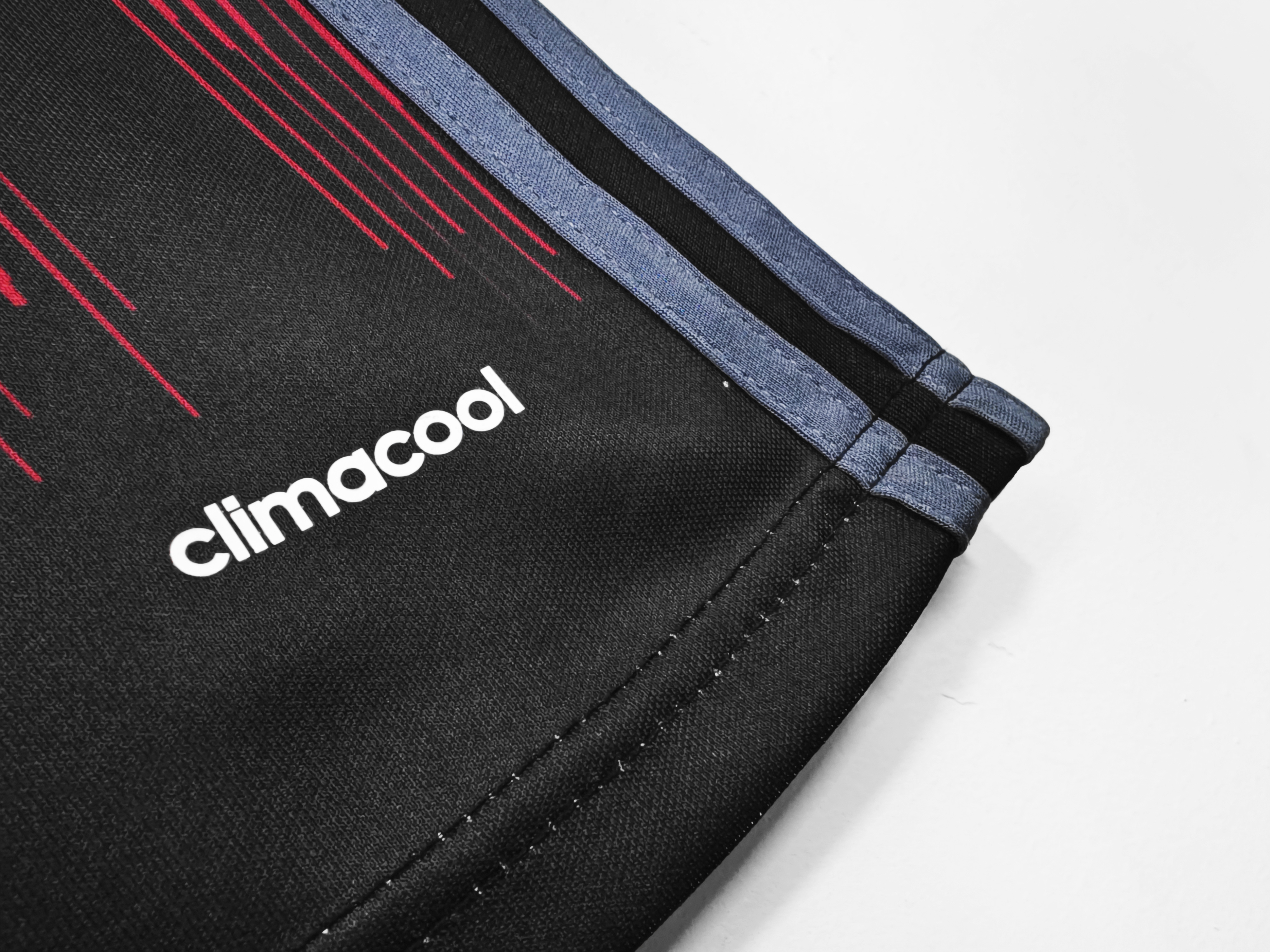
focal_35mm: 23
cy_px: 476
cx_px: 635
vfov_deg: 58.9
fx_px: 844
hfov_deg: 73.9
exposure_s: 1/100
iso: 485
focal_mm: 2.59
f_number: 2.2
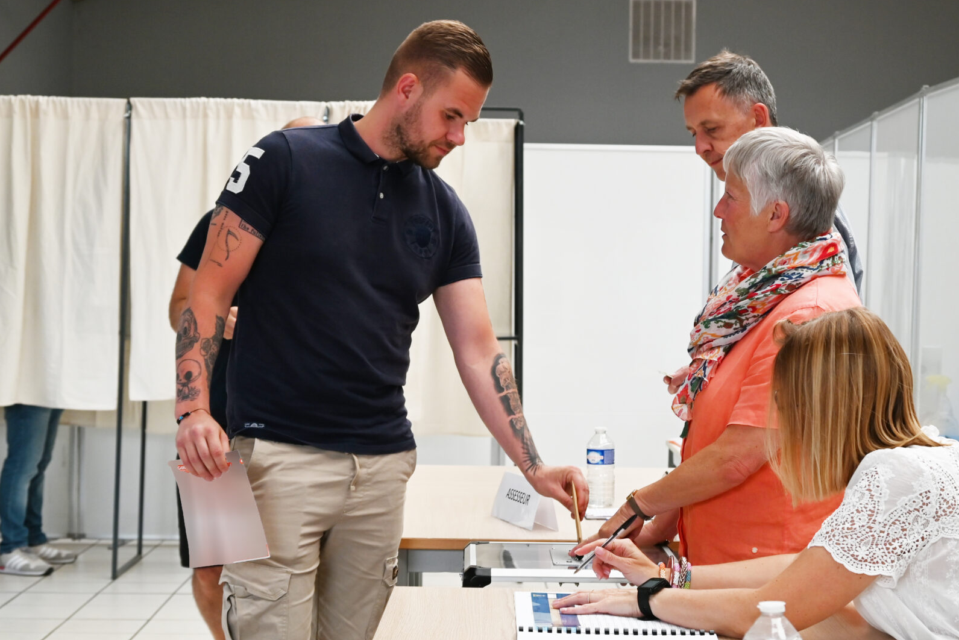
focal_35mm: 74
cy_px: 314
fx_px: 1972
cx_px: 579
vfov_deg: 18.4
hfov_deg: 27.3
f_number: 5.3
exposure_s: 1/125
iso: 560
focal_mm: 46
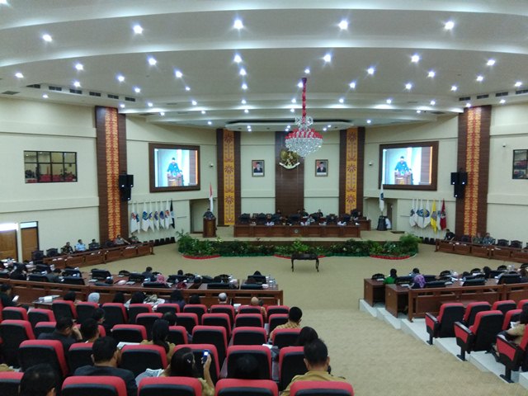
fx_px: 320
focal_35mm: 21
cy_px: 198
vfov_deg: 63.4
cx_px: 264
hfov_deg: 79.0
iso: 500
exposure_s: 1/17
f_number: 2
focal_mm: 3.57
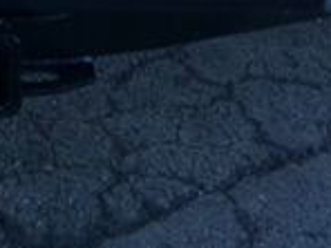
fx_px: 1587
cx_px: -69
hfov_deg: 11.7
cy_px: -523
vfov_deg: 7.7
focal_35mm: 166
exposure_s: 1/60
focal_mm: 4.3
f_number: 3.7
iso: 100
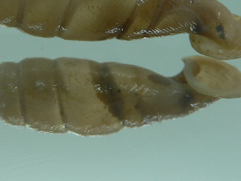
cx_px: 74
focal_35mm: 85
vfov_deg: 17.1
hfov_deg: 22.9
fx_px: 592
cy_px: 21
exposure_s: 1/80
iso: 80
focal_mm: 4.6
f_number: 2.8
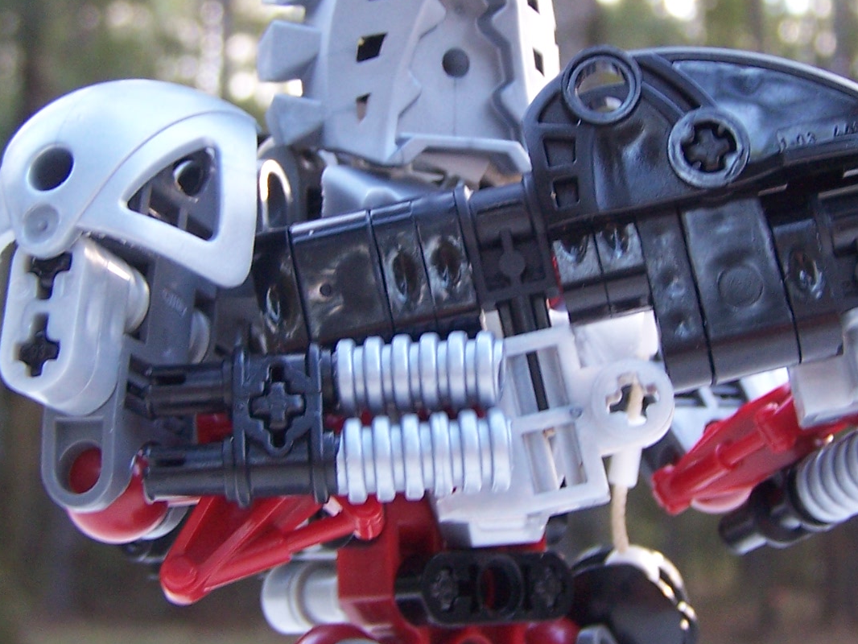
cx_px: 507
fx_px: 1810
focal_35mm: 73
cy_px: 234
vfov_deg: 20.1
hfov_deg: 26.6
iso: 100
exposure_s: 1/30
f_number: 2.8
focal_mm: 6.3
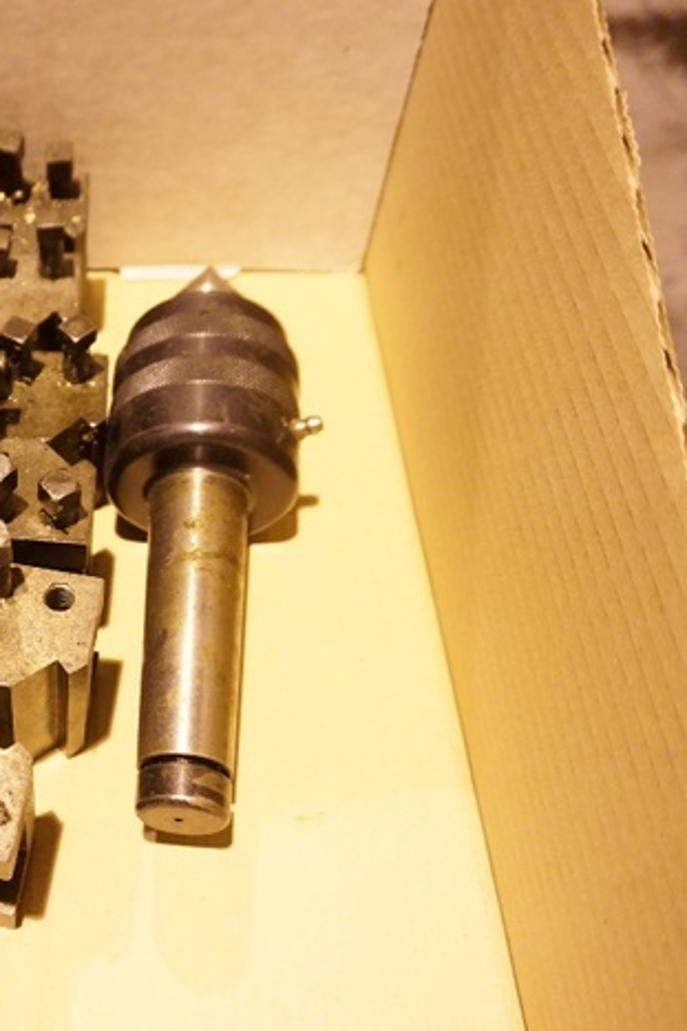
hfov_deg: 31.5
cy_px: 528
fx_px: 1060
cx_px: -82
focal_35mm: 37
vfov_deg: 51.9
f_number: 3.5
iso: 2500
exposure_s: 1/60
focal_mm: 16
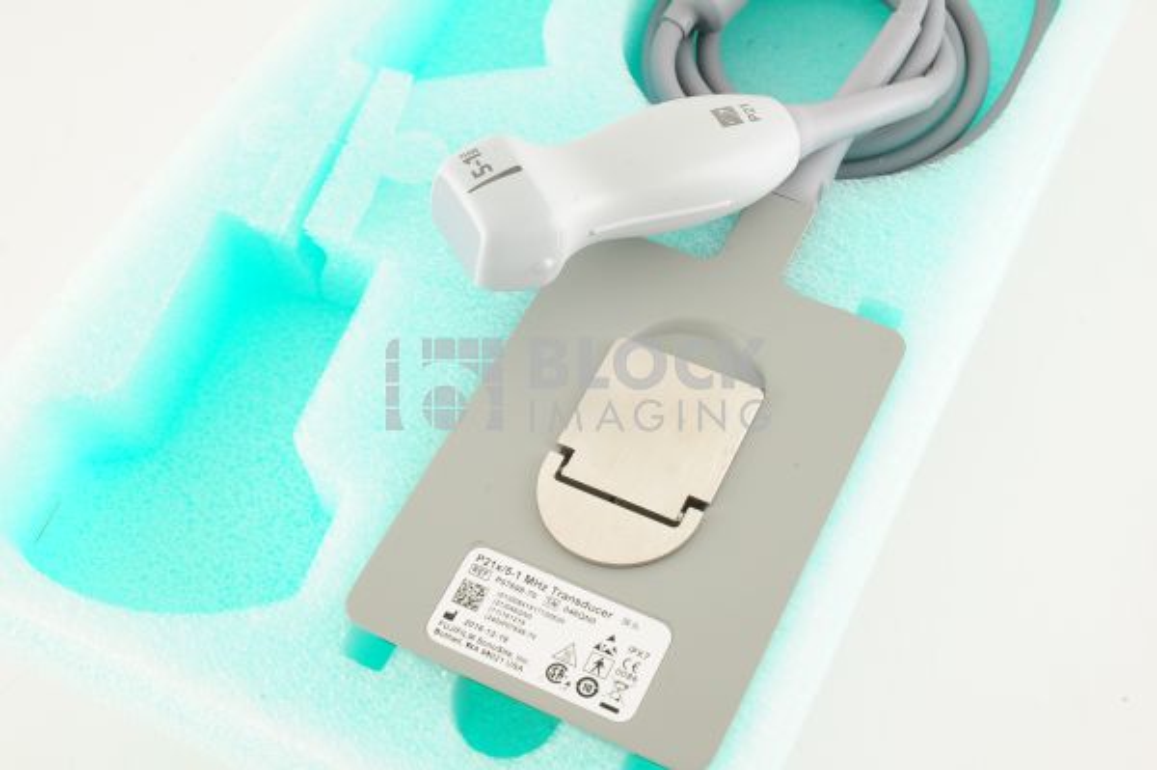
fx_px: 1606
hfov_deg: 39.6
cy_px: 385
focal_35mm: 50
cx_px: 578
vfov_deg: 26.9
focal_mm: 50
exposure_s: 1/160
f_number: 13
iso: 1600
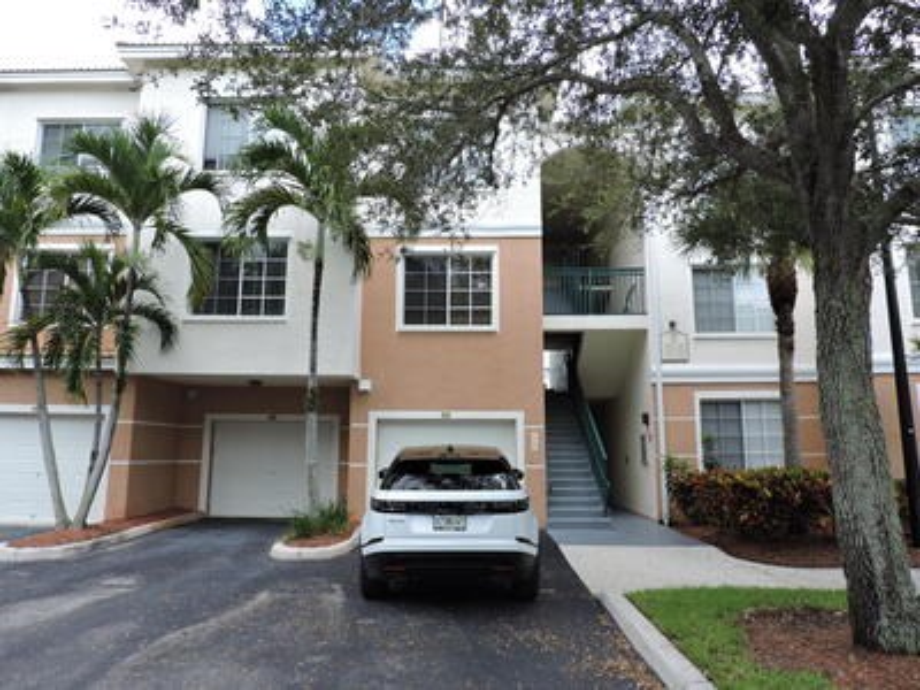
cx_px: 460
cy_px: 345
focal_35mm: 24
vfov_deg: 56.8
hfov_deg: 71.6
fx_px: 638
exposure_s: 1/320
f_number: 3
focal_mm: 4.3
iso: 100
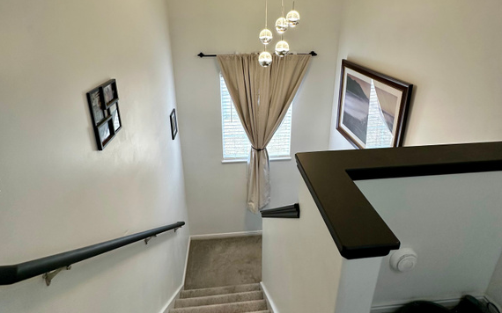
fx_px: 274
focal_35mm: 20
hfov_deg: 85.1
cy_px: 109
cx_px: 249
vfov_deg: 58.5
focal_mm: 2.22
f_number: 2.2
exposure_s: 1/120
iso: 160
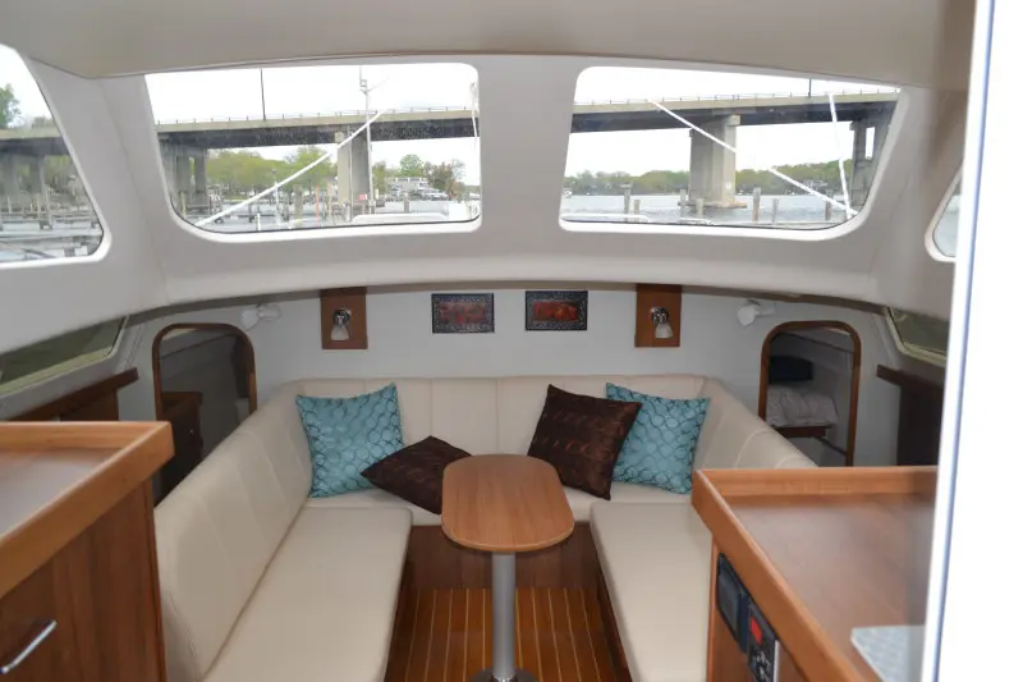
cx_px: 512
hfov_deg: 67.4
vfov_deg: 47.9
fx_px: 767
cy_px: 341
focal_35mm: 27
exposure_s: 1/200
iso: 100
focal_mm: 18
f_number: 5.6
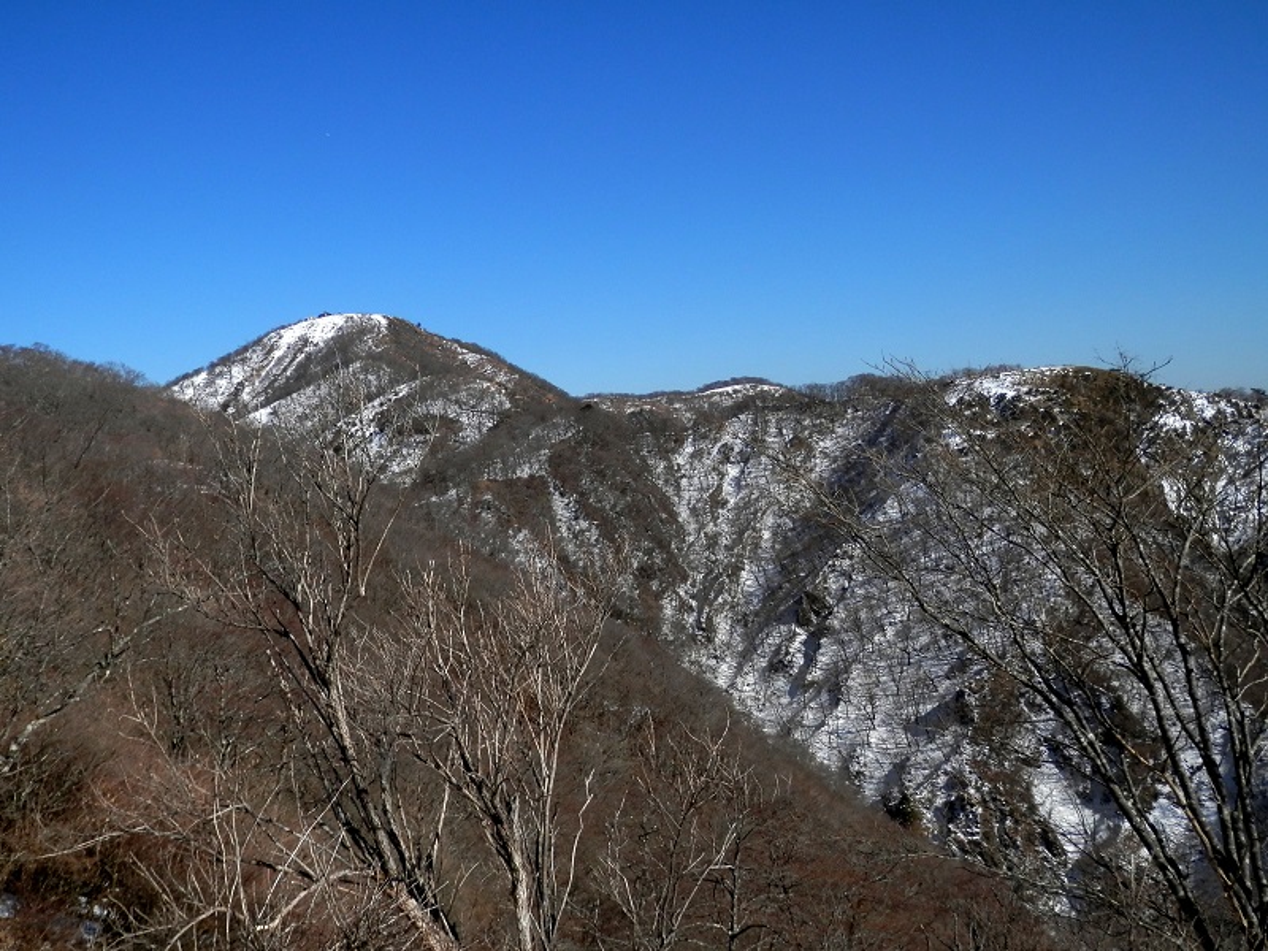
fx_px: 1209
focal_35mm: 33
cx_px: 634
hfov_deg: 55.4
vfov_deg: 42.9
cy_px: 476
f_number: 9.7
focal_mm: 6
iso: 80
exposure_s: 1/250
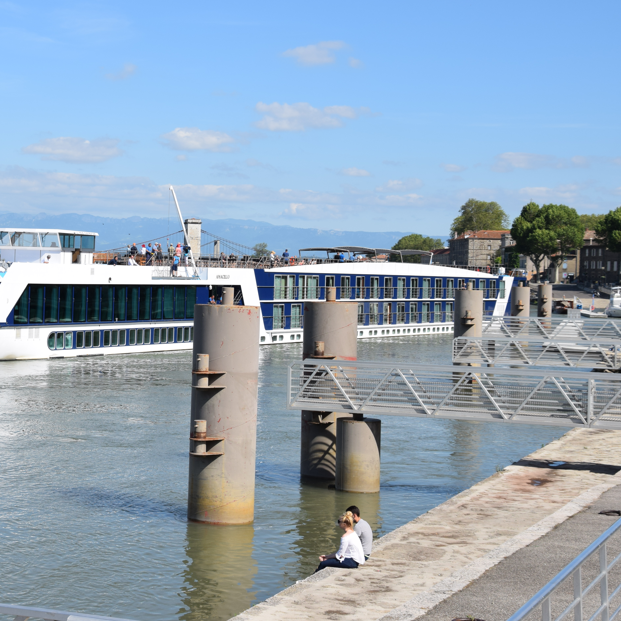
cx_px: 206
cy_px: 298
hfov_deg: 22.4
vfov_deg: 22.5
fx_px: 1563
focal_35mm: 77
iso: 200
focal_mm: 38
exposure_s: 1/400
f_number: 10
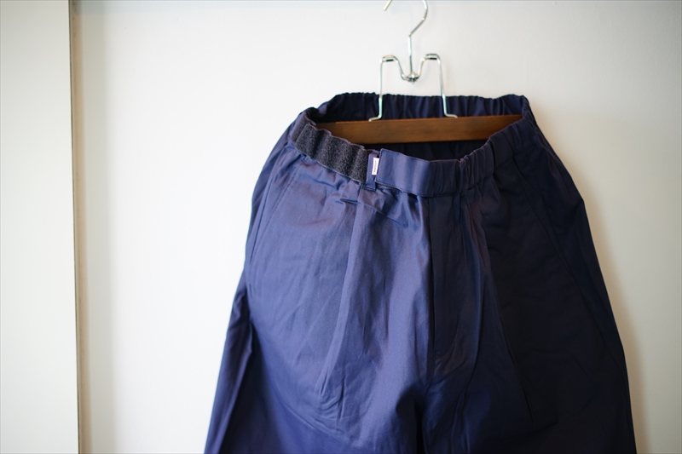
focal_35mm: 55
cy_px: 227
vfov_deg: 24.6
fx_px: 1042
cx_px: 341
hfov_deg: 36.3
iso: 500
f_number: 1.8
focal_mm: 55
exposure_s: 1/60
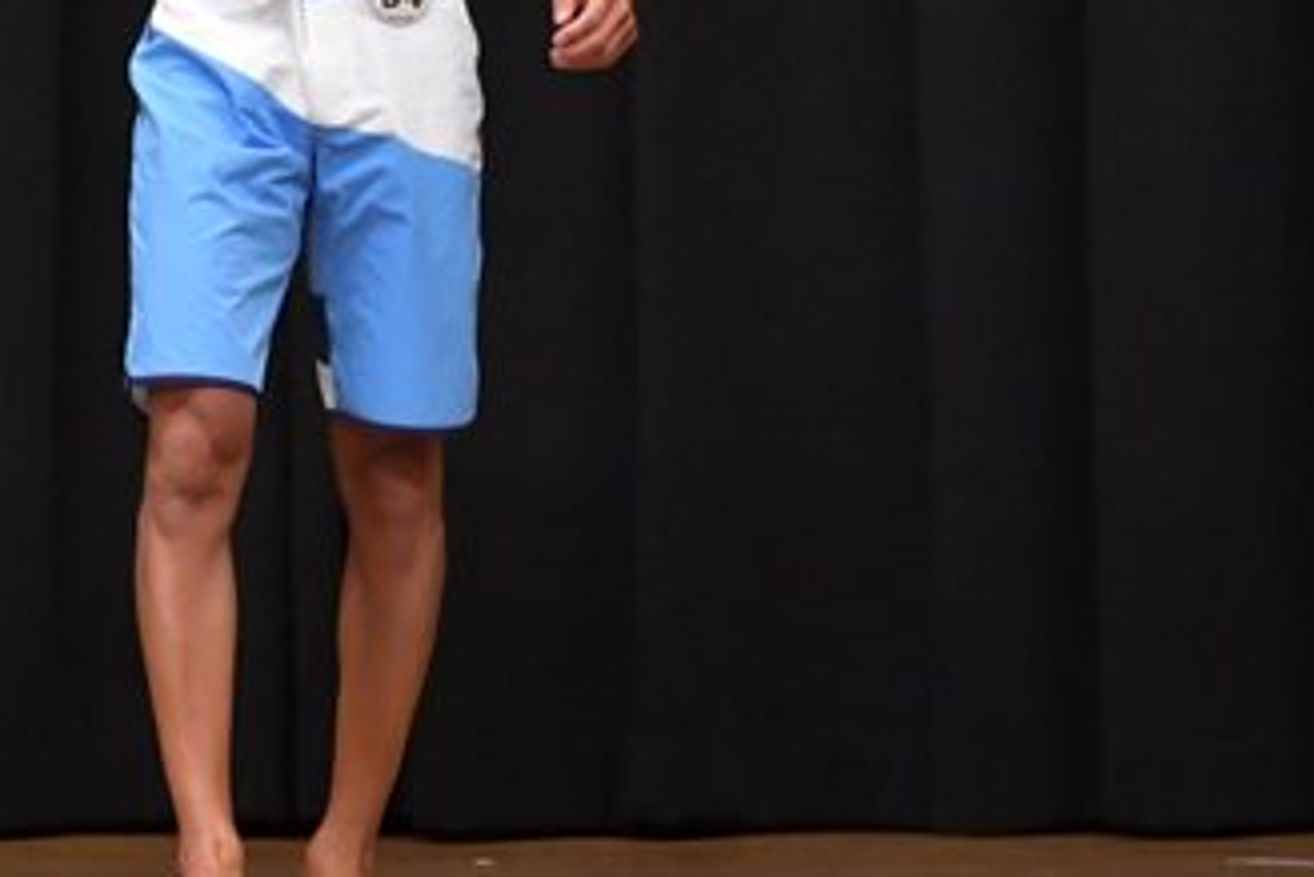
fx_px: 19389
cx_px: 74
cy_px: 128
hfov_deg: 3.9
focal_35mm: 531
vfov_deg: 2.6
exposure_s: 1/400
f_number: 5.6
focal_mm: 150
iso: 6400
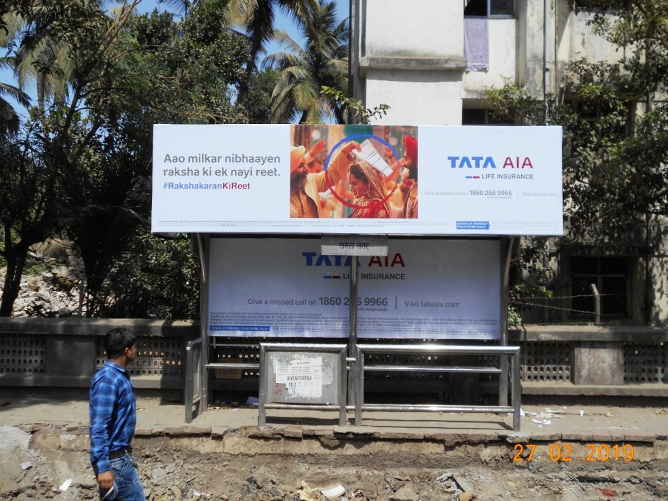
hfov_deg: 47.9
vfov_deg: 36.8
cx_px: 334
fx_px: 753
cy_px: 250
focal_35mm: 39
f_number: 3.9
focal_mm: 6.7
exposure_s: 1/1000
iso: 80
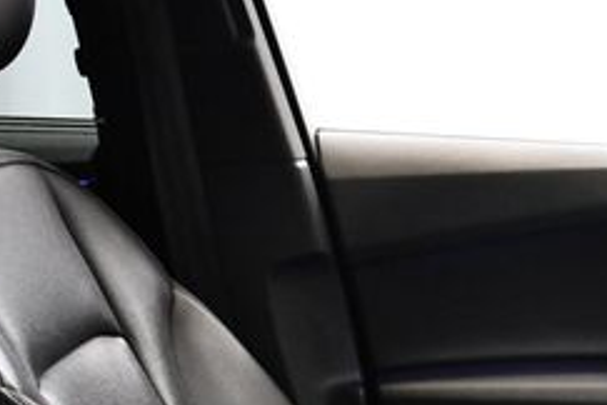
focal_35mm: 95
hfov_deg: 20.8
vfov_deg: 14.1
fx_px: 1602
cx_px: 600
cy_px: 450
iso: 3200
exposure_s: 1/80
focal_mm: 18
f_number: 3.5
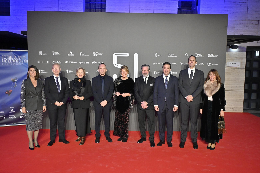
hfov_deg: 53.1
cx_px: 130
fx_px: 260
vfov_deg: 36.9
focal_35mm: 36
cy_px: 86
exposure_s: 1/160
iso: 2000
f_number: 6.3
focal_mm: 24
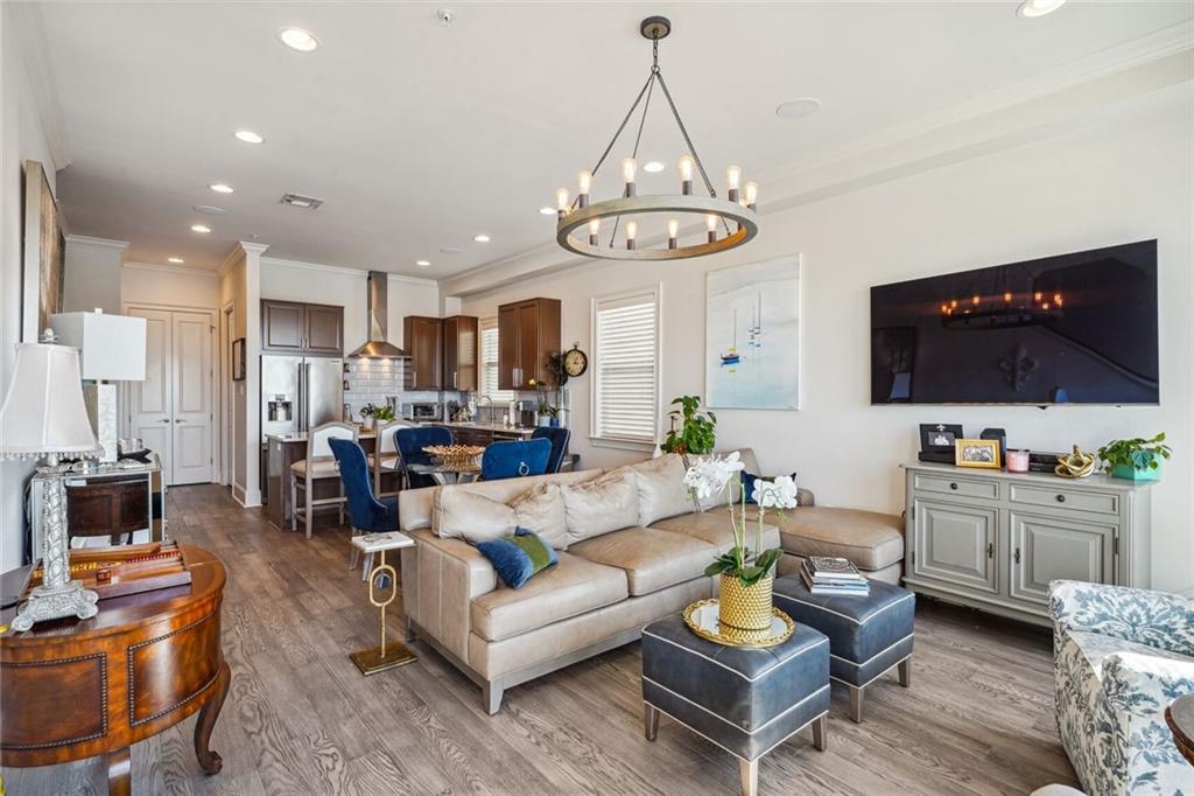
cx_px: 597
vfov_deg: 70.4
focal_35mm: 17
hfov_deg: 93.3
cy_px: 398
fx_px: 564
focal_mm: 17
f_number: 11
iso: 800
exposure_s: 1/40
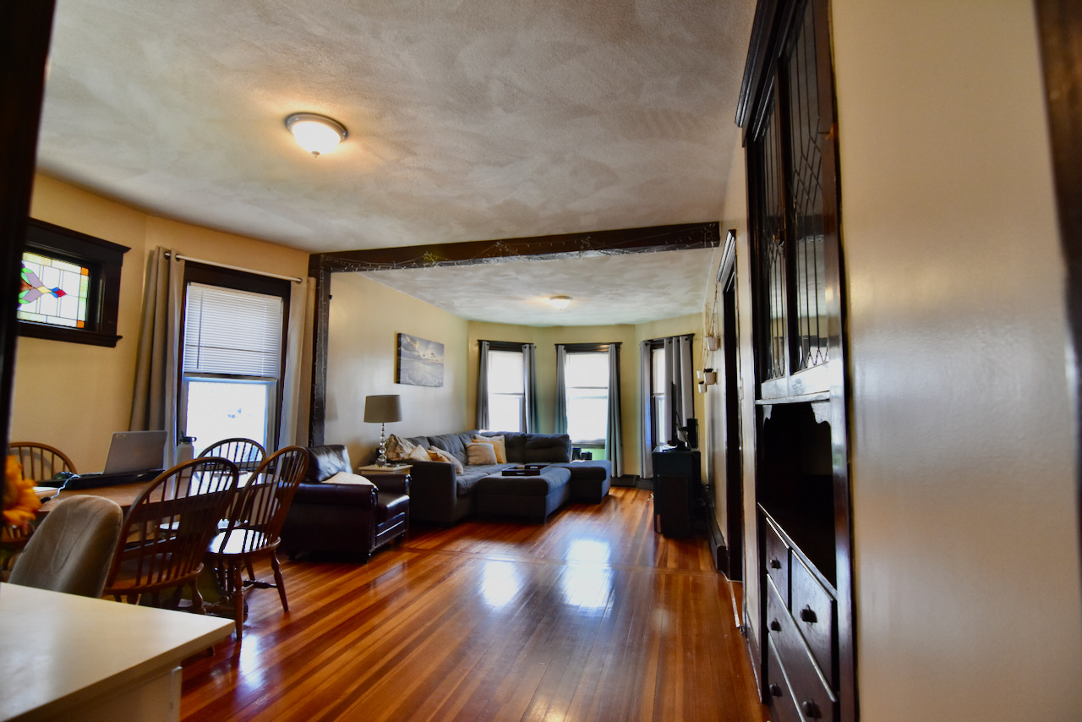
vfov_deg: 69.7
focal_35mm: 17
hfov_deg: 92.4
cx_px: 541
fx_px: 519
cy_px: 361
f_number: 4.5
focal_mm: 11.5
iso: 800
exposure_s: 1/80
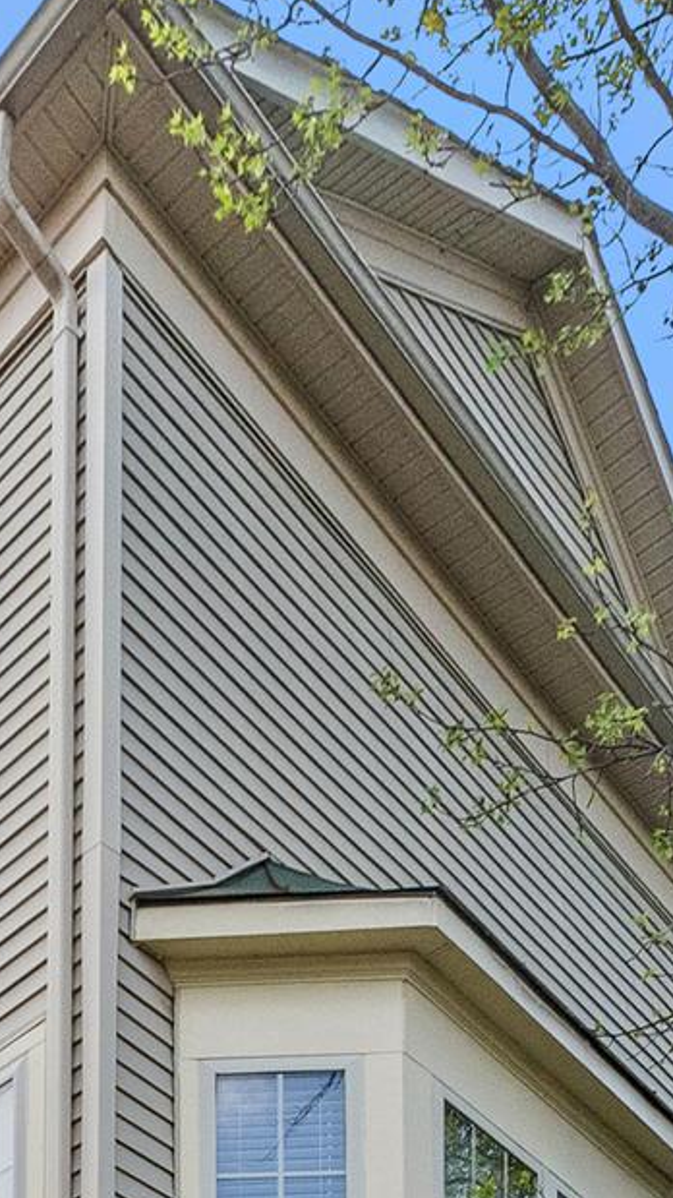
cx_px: 186
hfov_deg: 30.0
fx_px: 1238
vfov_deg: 40.7
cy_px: 1341
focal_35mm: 39
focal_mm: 10
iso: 800
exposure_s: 1/800
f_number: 8
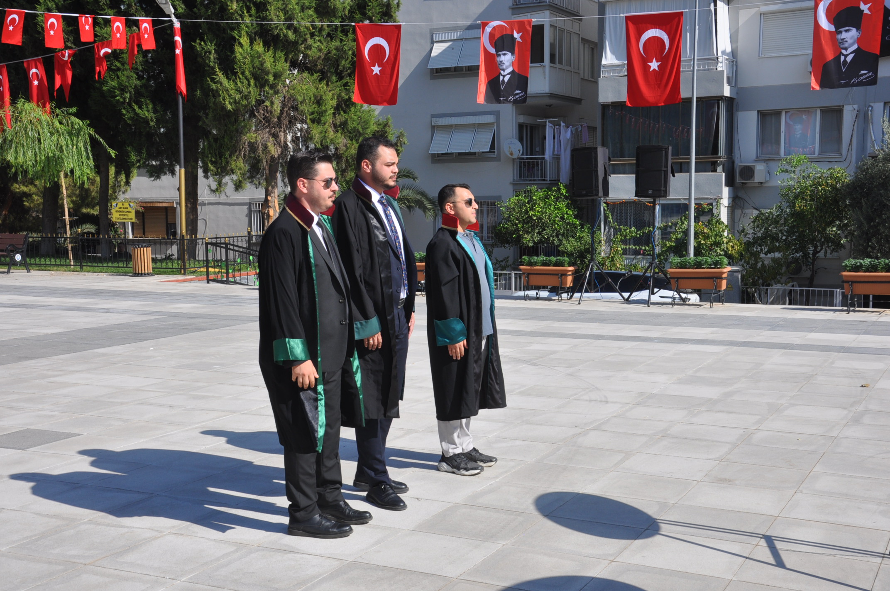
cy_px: 296
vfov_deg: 29.8
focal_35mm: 45
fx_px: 1111
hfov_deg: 43.7
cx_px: 445
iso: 200
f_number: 13
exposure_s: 1/160
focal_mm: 30
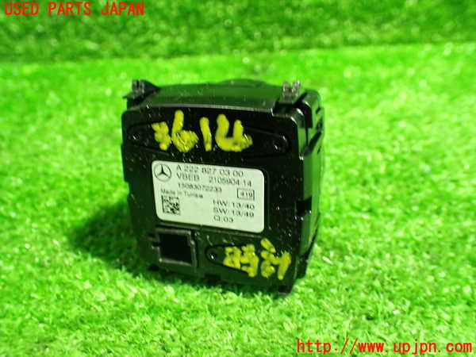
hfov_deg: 60.0
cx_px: 238
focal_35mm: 30
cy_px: 178
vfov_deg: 46.8
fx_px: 413
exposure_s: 1/30
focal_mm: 5.4
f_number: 2.3
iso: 800
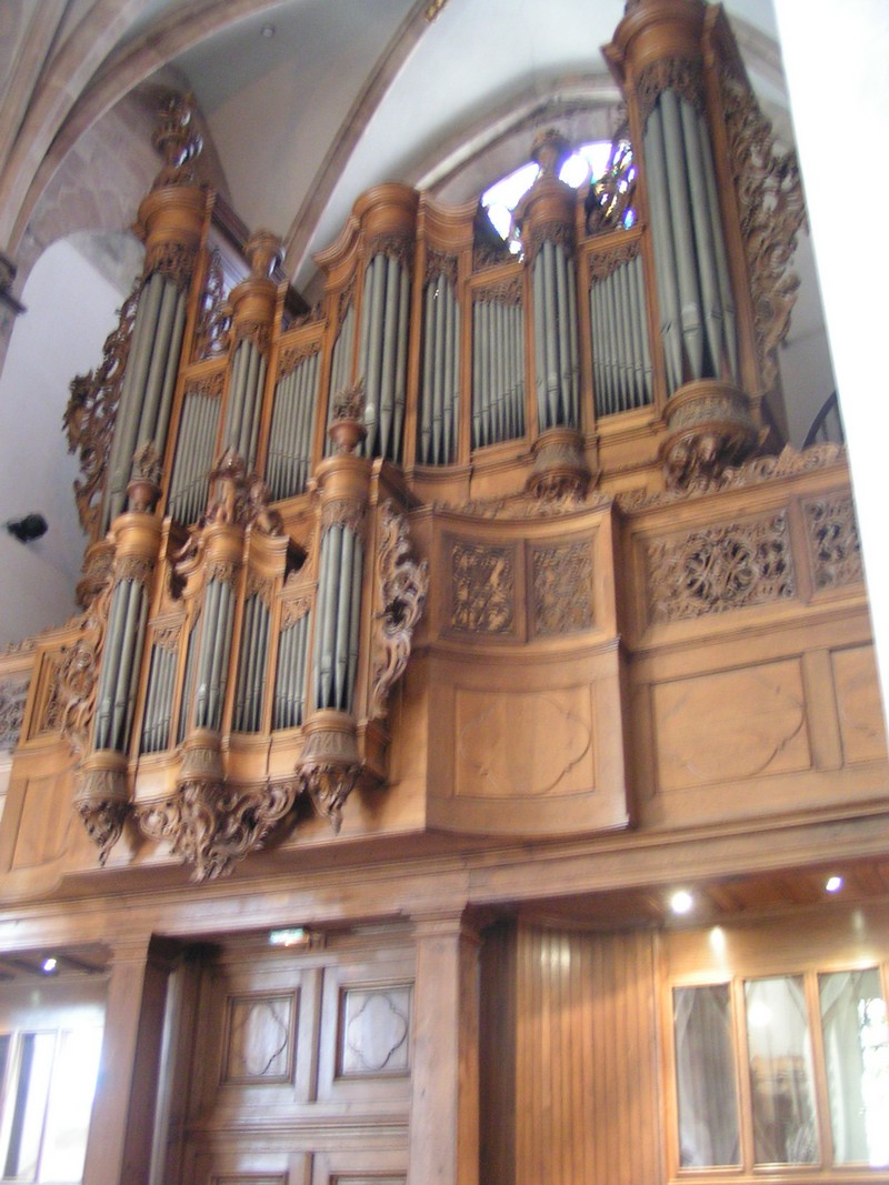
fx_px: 1301
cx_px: 444
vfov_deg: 49.0
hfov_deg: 37.7
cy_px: 592
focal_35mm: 38
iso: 200
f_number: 2.8
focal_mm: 5.8
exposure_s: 1/1.6
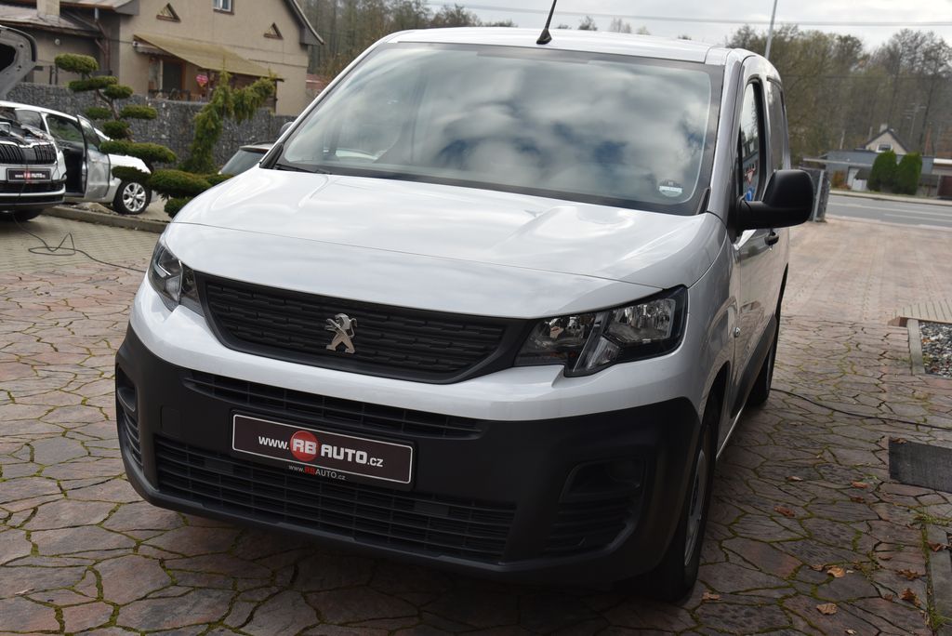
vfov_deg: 30.6
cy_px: 318
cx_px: 476
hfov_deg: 44.5
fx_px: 1164
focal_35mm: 44
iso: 500
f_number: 8
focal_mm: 44
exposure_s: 1/250
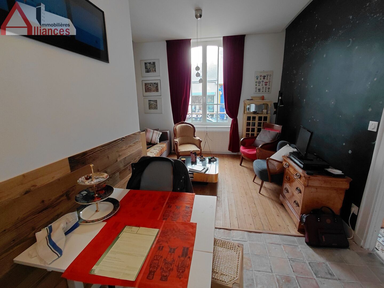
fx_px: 177
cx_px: 192
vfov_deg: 78.1
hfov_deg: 94.5
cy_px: 144
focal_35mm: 16
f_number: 2.2
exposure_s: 1/50
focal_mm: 1.64
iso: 200
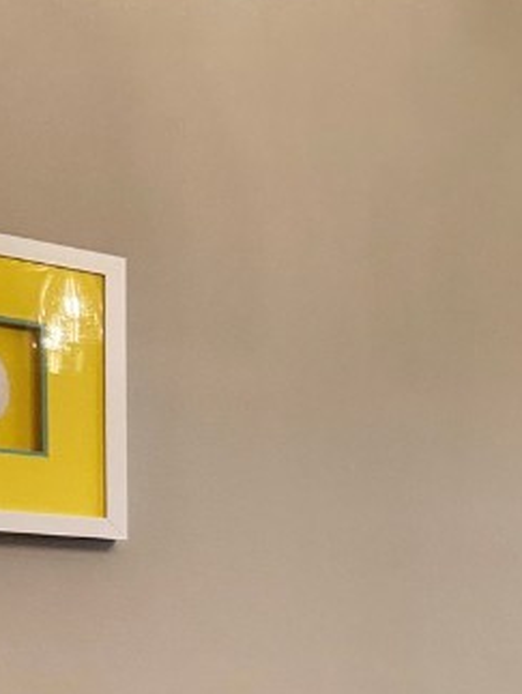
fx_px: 1525
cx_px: 767
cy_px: 806
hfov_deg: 17.6
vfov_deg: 23.7
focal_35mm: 76
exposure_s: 1/120
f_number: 1.78
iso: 80
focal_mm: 6.76
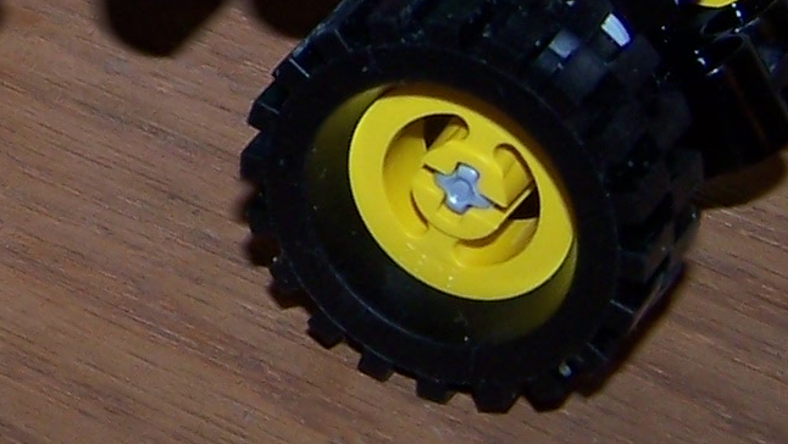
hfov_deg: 12.5
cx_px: -307
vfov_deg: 7.3
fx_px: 3449
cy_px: -183
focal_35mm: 165
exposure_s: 1/60
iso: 80
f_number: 2.8
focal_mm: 6.3
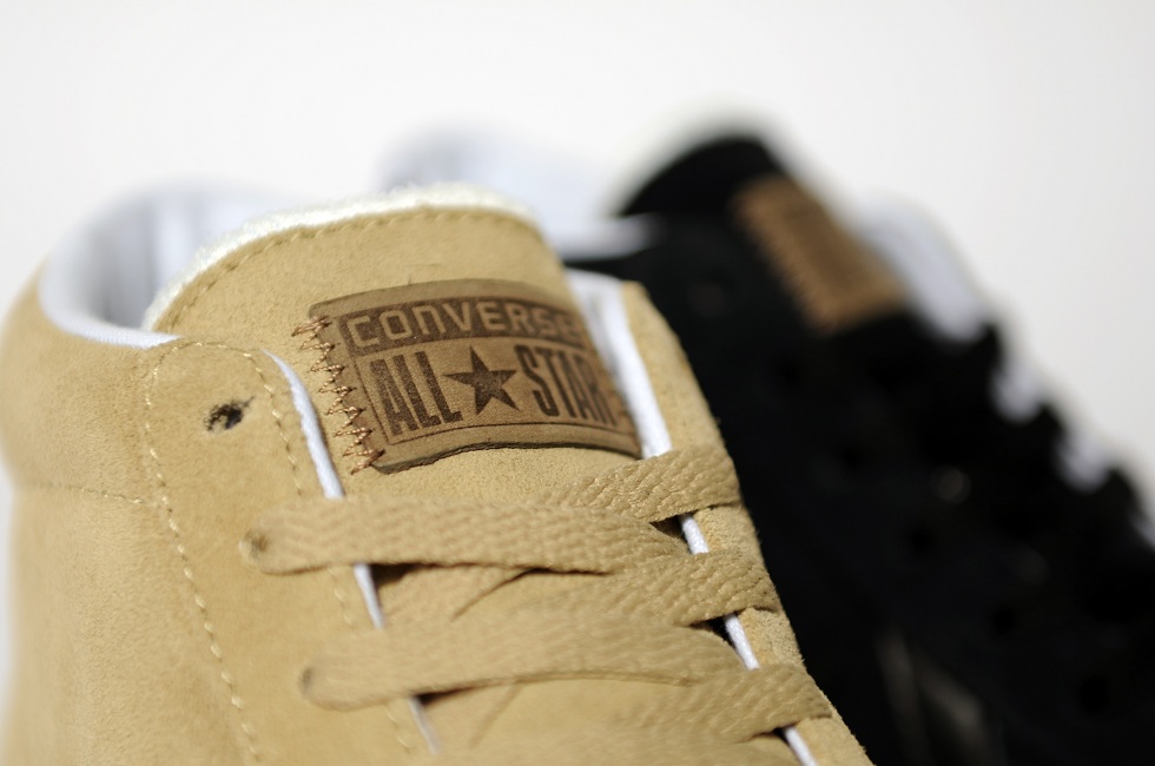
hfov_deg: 22.7
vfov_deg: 15.1
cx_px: 578
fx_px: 2883
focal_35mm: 90
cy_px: 383
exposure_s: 1/160
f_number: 3.2
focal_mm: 60
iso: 100
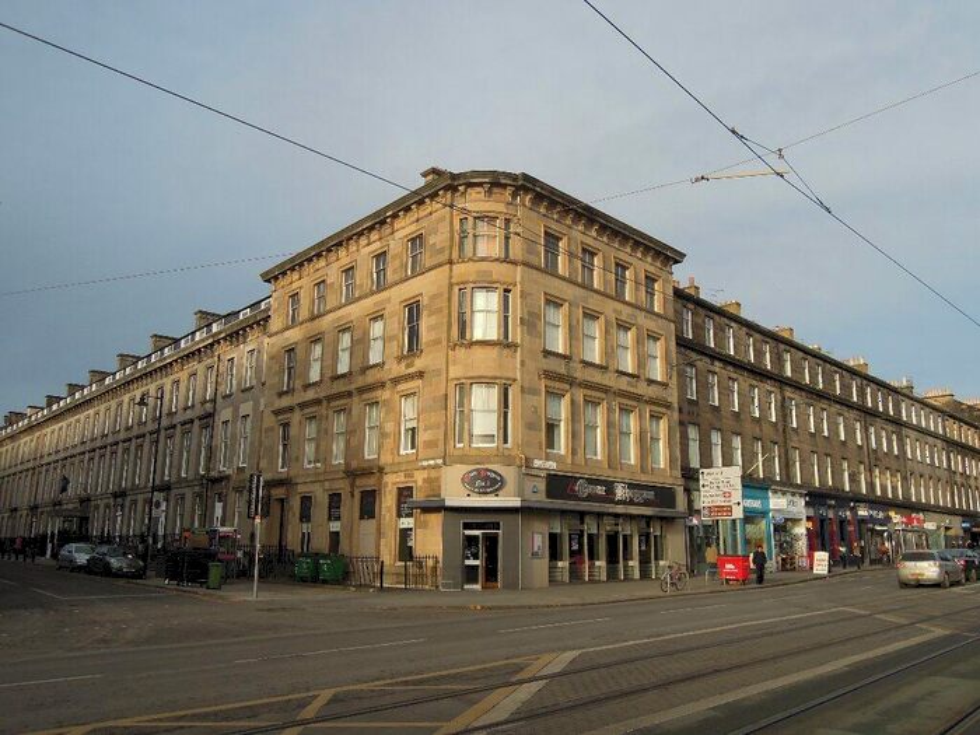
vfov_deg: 49.7
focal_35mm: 28
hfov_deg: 63.4
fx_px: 793
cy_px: 368
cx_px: 490
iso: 160
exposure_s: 1/1600
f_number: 2.5
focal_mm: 5
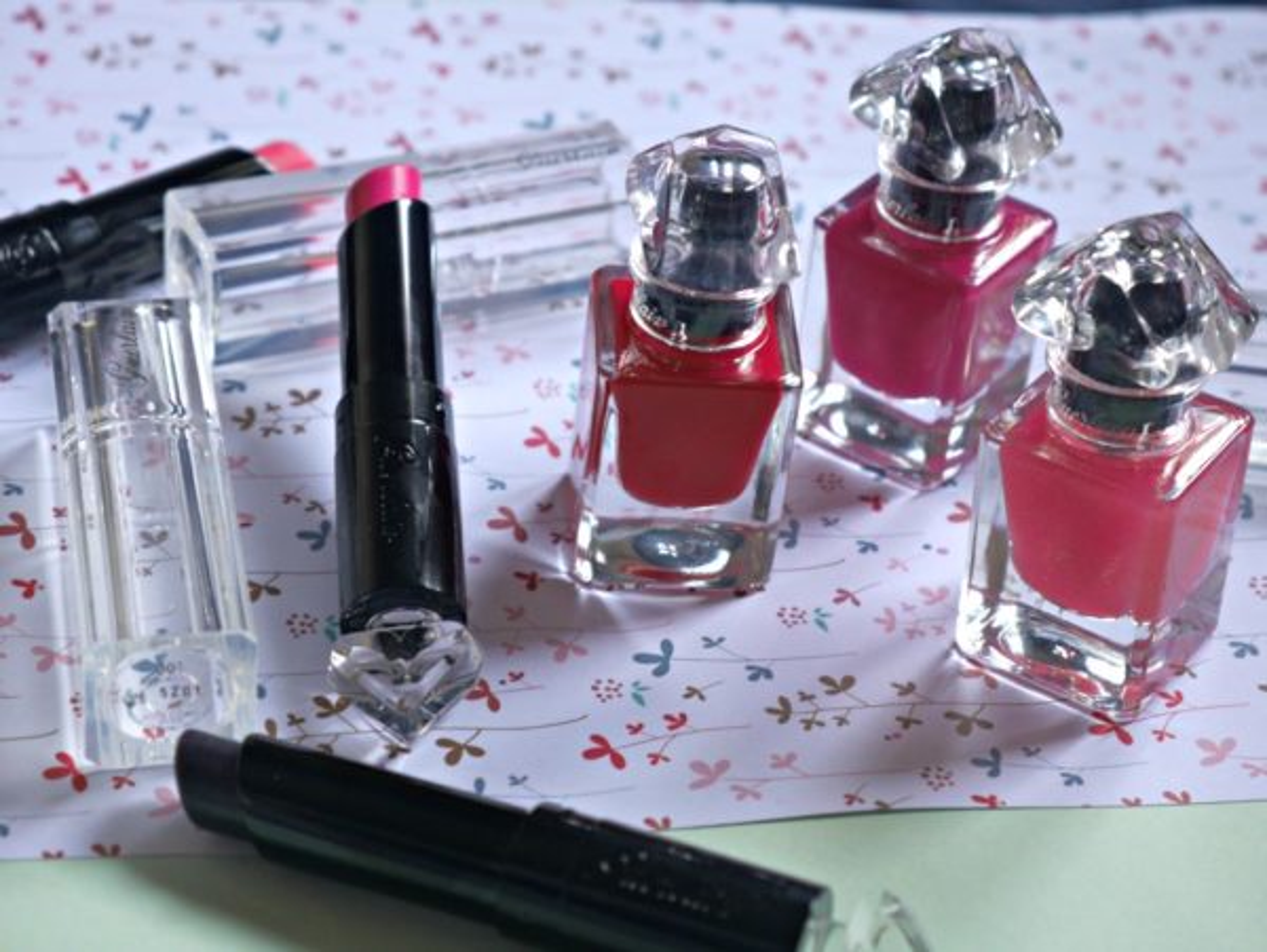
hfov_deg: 25.0
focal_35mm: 78
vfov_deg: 18.9
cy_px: 476
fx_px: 2857
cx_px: 634
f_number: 5.6
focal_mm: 39
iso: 400
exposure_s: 1/15
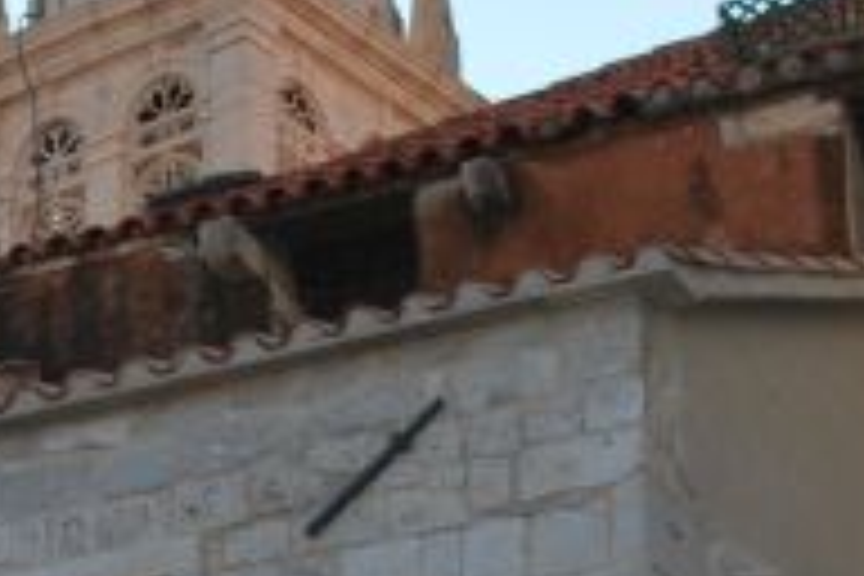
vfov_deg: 9.4
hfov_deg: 14.2
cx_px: 184
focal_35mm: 144
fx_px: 3456
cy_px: 659
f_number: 6.3
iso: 100
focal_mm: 18
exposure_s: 1/200
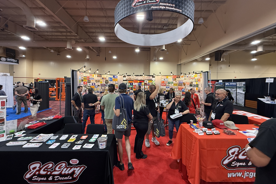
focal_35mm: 15
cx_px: 136
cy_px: 86
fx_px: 115
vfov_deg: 77.2
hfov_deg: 100.4
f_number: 2.2
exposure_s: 1/60
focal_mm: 2.22
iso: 250
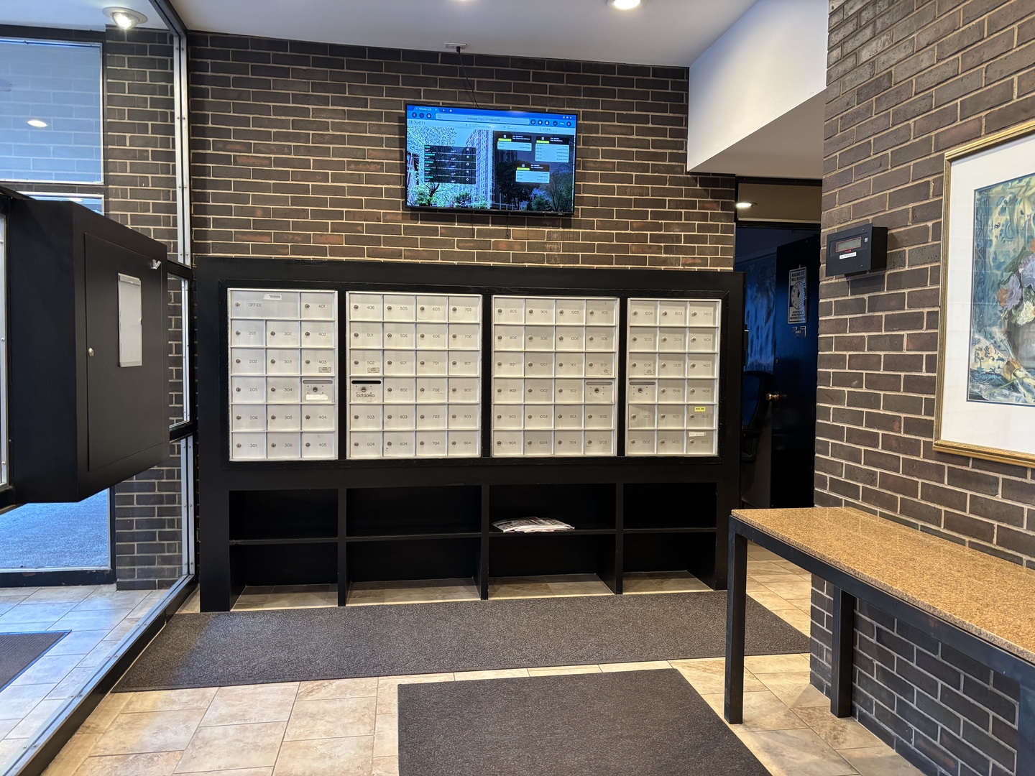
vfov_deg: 53.1
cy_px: 388
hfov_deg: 67.3
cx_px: 518
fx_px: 777
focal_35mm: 26
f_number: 1.6
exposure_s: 1/60
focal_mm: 5.96
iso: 320
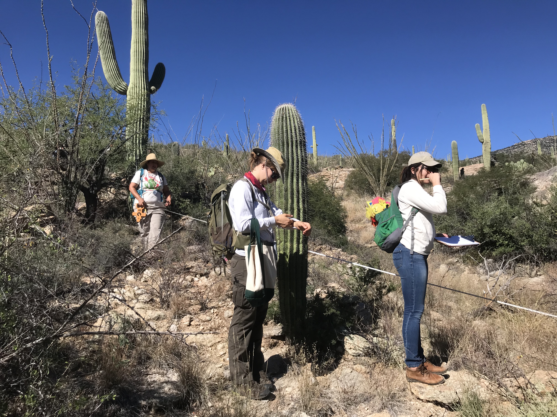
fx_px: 451
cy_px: 208
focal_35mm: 28
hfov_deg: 63.4
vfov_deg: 49.7
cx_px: 278
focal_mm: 3.99
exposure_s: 1/2519
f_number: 1.8
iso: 20
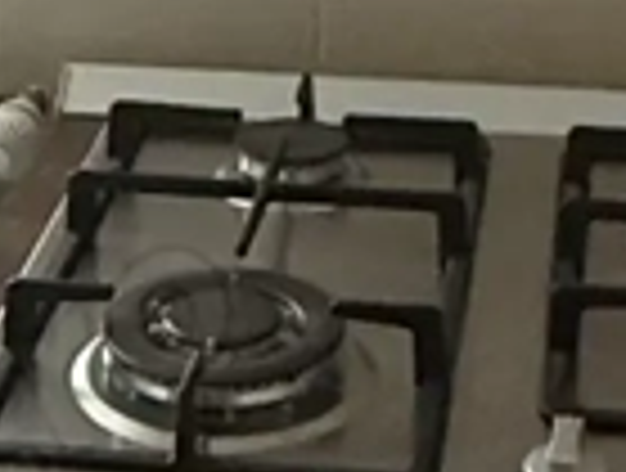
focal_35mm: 134
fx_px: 2430
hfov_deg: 14.7
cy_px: -297
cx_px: 270
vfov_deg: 10.6
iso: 640
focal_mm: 2.22
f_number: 2.2
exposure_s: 1/60
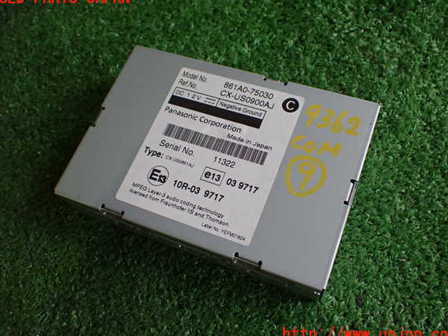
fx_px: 440
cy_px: 166
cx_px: 224
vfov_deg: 41.8
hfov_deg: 53.9
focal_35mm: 34
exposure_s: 1/125
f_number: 2.4
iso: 800
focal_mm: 5.79
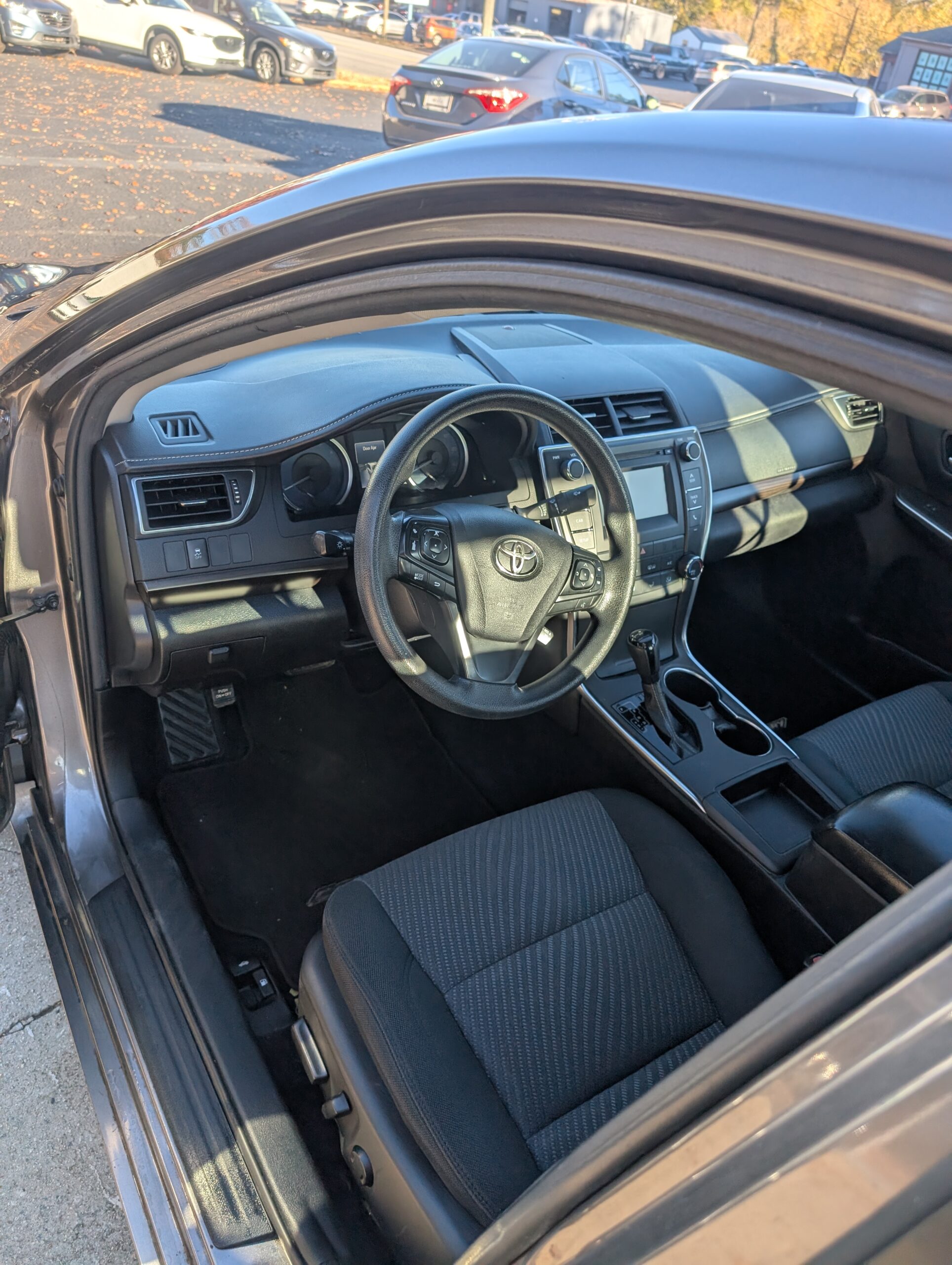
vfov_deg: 71.5
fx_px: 878
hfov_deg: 56.9
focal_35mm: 24
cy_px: 632
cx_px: 476
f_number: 1.68
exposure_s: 1/211
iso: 19
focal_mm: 6.9
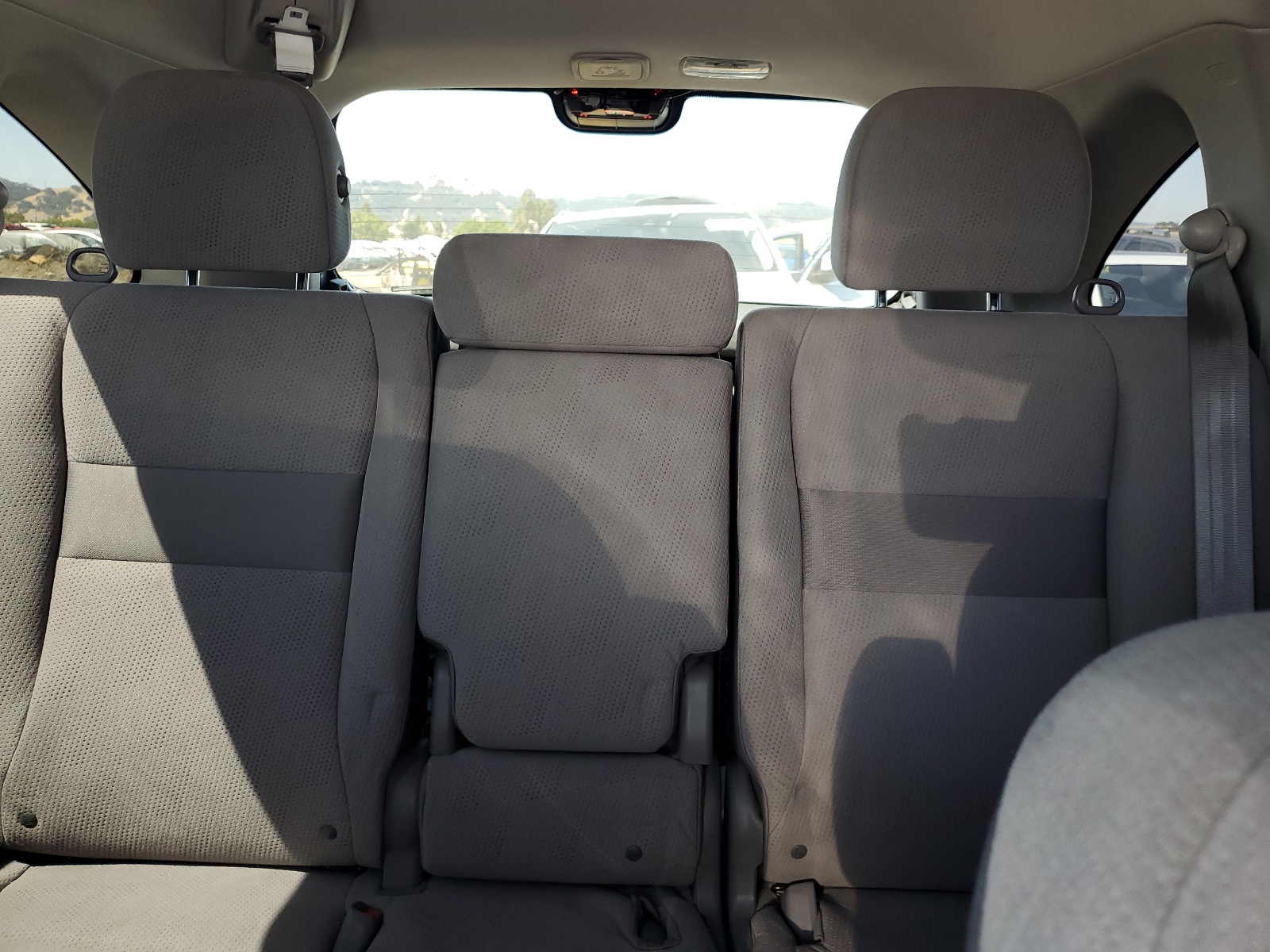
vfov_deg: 53.1
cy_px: 476
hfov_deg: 67.3
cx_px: 635
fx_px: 954
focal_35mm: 26
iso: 56
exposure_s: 1/120
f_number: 1.5
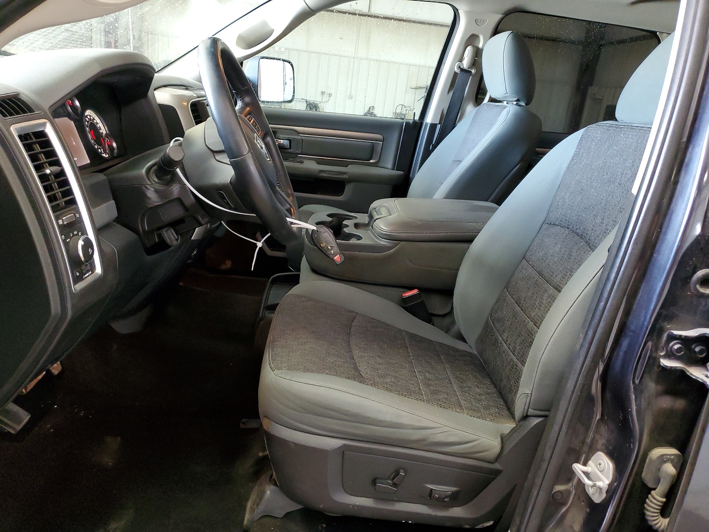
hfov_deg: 67.3
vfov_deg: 53.1
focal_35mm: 26
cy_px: 266
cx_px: 354
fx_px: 533
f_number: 1.5
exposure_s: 1/40
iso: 287
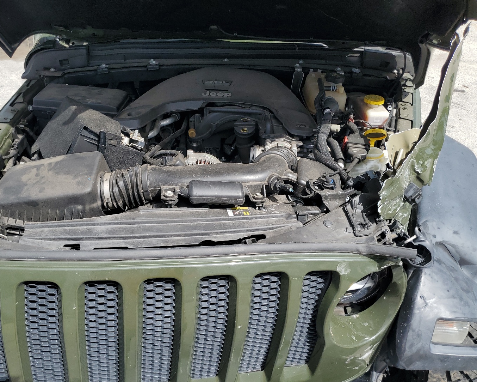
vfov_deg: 48.5
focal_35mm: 30
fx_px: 423
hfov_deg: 58.4
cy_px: 188
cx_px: 197
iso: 50
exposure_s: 1/2500
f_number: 1.5
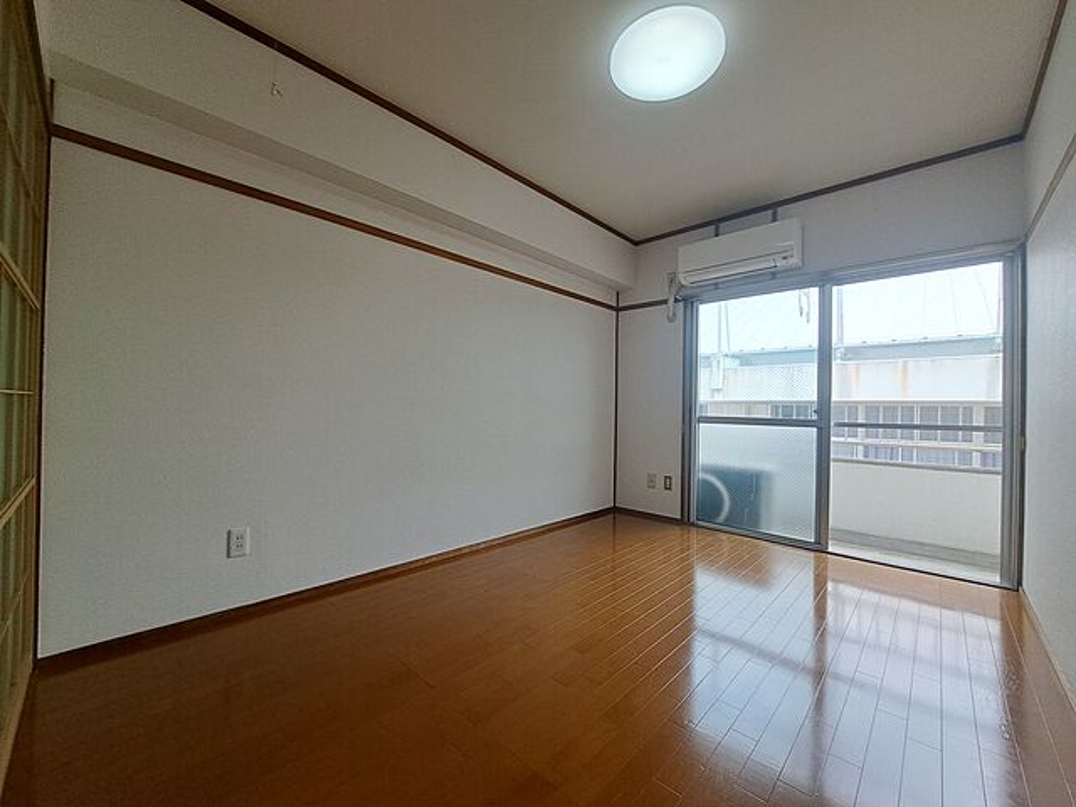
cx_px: 538
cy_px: 404
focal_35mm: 13
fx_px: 404
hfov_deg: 106.2
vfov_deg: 89.9
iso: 50
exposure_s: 1/170
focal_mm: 1.74
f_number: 2.2
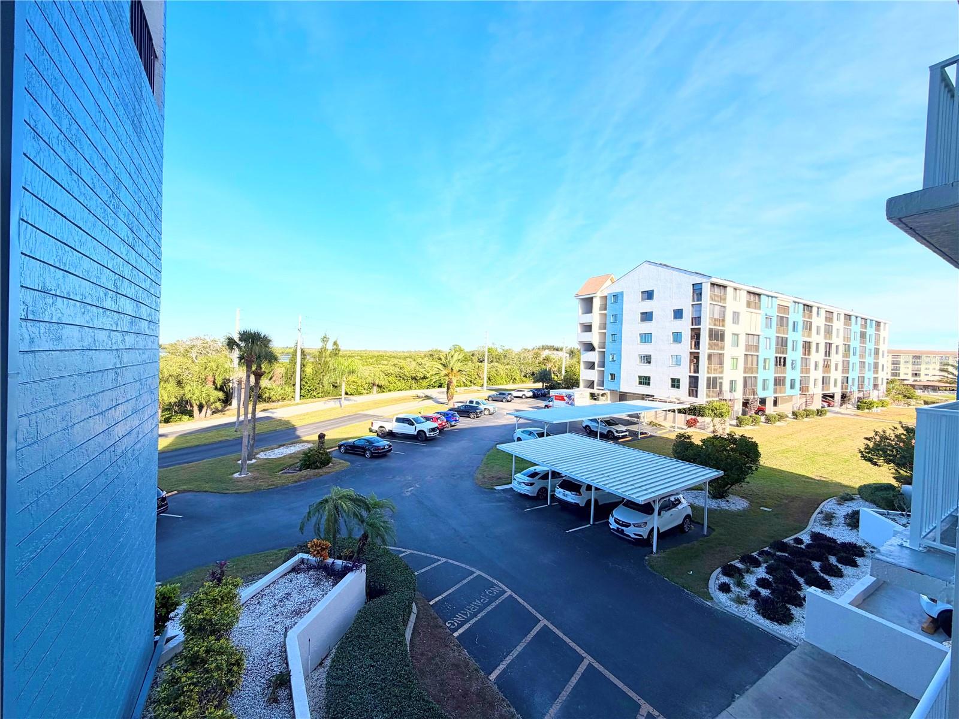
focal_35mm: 14
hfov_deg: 102.1
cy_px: 360
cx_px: 480
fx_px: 388
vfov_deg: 85.7
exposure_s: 1/770
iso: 25
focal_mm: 2.22
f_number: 2.2
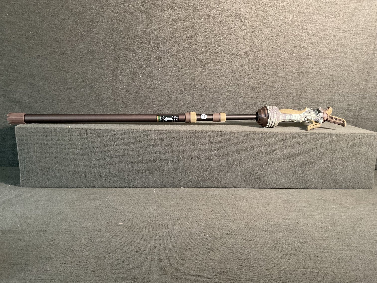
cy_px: 142
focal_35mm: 29
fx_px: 316
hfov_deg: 61.7
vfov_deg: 48.2
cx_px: 188
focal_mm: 3
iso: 250
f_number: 1.8
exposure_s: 1/60
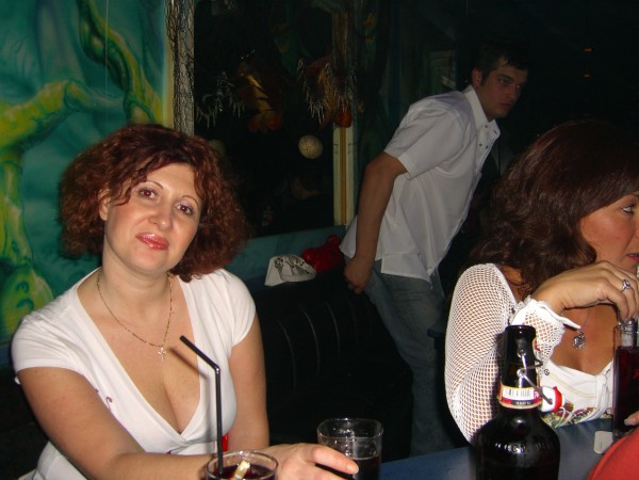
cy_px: 240
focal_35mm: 38
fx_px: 701
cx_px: 320
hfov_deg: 49.0
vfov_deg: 37.7
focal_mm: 7.9
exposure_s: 1/60
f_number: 2.8
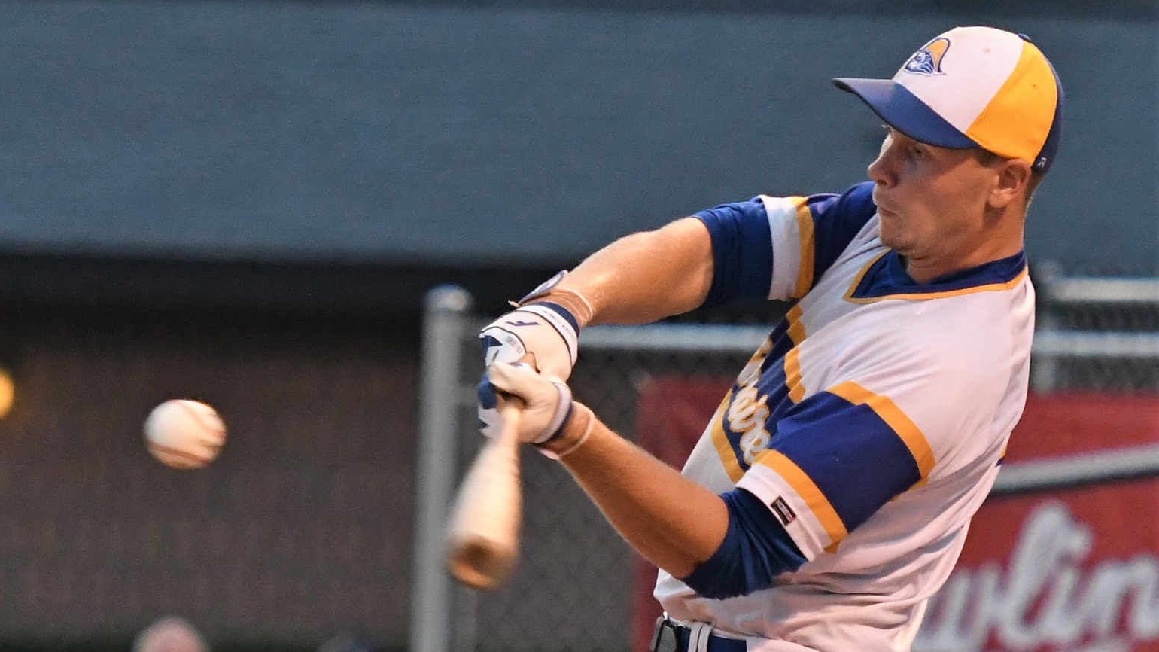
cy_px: 375
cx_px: 579
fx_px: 7023
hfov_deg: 9.4
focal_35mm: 229
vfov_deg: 5.3
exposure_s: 1/1250
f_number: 2.8
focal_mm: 145
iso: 3600
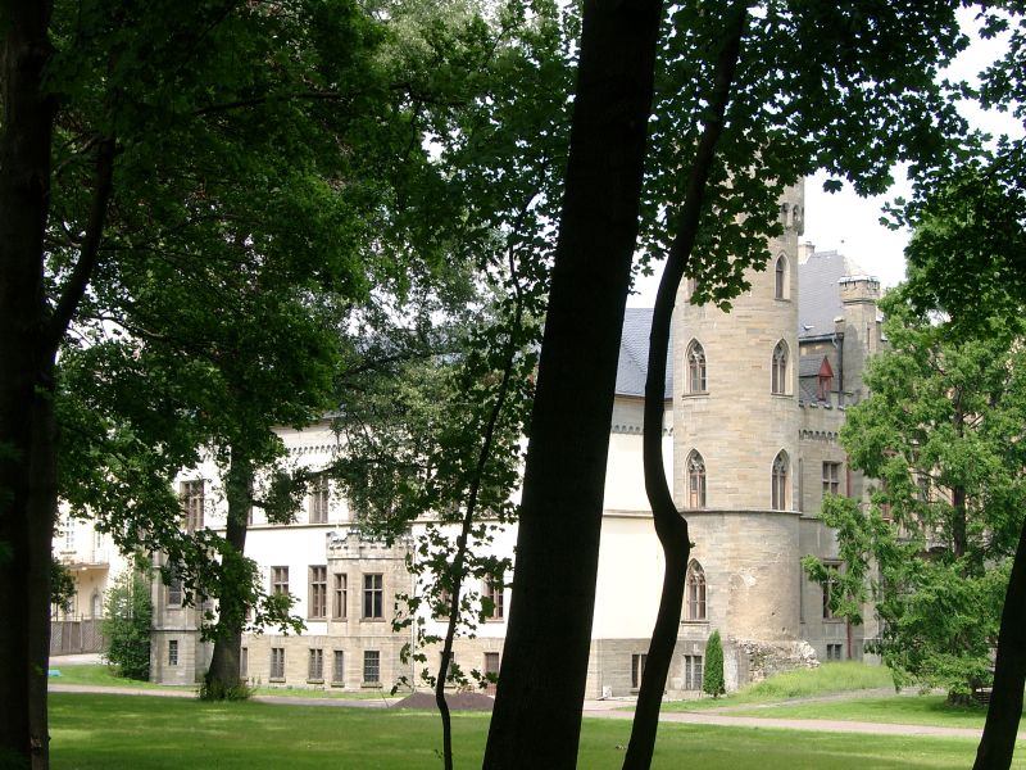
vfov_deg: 18.0
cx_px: 513
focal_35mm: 82
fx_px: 2430
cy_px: 385
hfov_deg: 23.8
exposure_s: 1/163
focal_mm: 16.97
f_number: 4
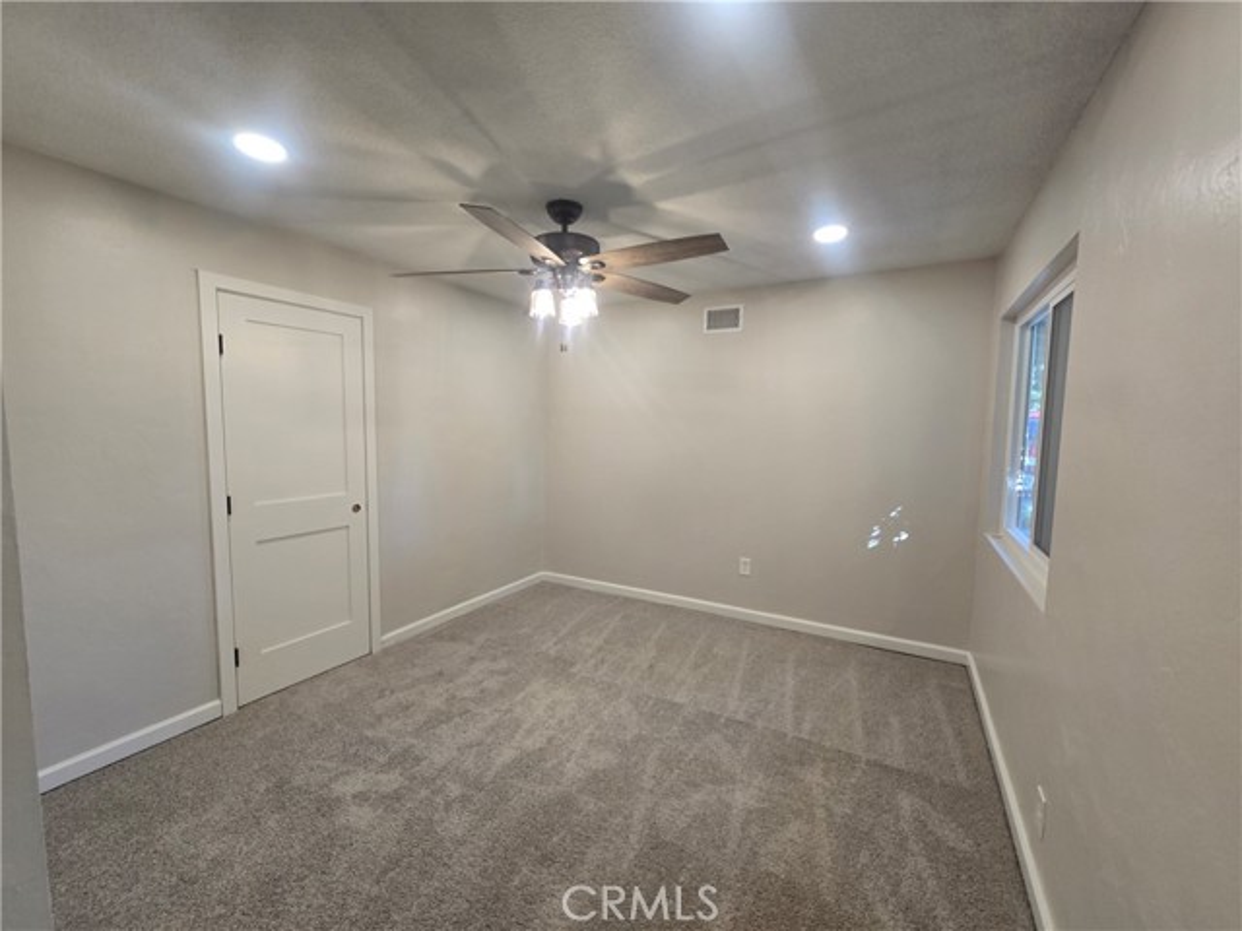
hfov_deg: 106.2
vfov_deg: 89.9
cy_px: 466
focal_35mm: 13
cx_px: 621
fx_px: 466
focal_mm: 2.2
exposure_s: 1/60
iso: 100
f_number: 2.2
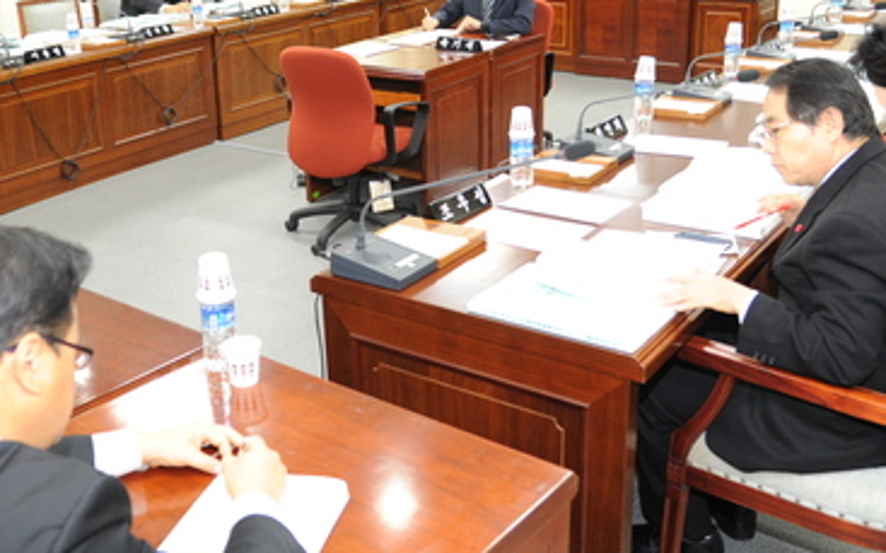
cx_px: 352
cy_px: 175
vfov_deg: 31.6
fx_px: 965
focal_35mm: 40
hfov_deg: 49.0
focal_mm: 24
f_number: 4
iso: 1250
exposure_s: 1/100
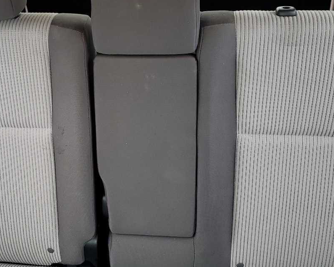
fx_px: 504
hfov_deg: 36.4
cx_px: 123
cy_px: 120
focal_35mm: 51
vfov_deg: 29.7
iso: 53
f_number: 1.5
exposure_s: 1/60.2
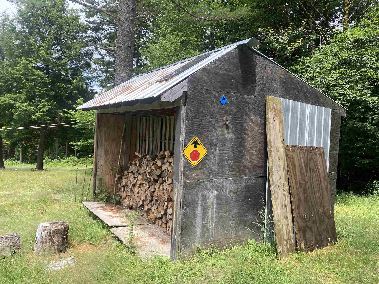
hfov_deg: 67.3
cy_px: 142
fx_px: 285
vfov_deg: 53.1
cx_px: 190
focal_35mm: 26
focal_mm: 4.25
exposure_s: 1/536
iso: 32
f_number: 1.8
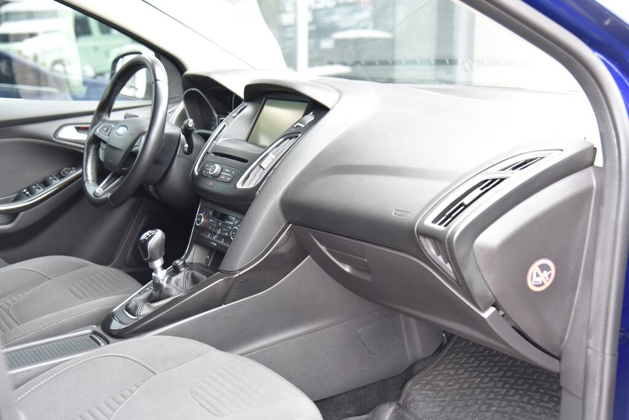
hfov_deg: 42.7
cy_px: 210
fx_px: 804
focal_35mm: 46
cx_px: 314
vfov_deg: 29.3
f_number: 4
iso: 500
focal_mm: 46
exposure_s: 1/50
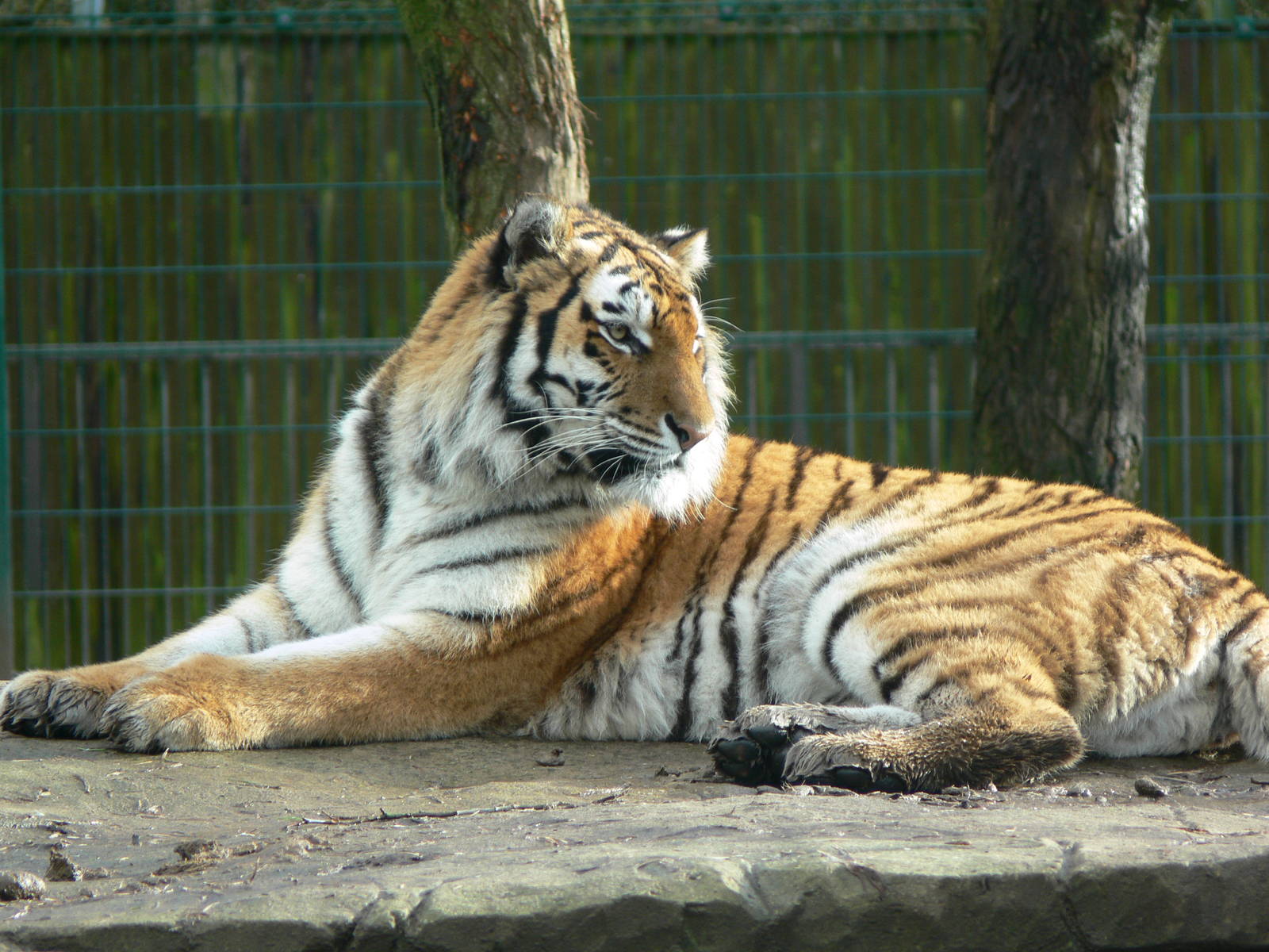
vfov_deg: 3.5
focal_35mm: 420
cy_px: 476
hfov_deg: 4.7
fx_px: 15397
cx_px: 634
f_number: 4
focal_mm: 88.8
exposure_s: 1/80
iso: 80
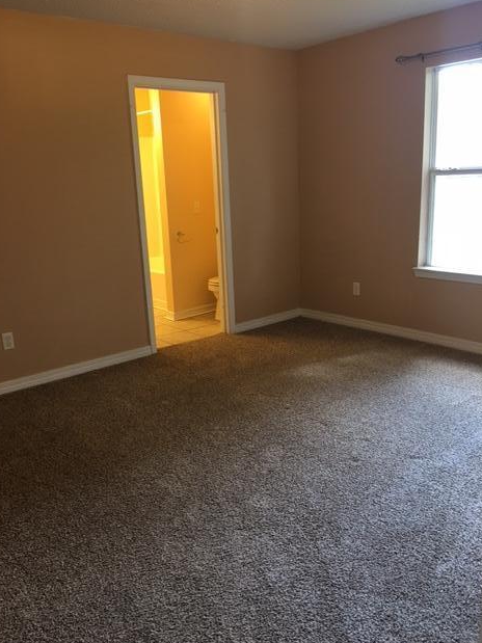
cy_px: 325
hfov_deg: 46.8
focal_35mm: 30
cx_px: 237
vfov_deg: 60.0
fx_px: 557
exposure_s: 1/15
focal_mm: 4.15
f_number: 2.2
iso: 40
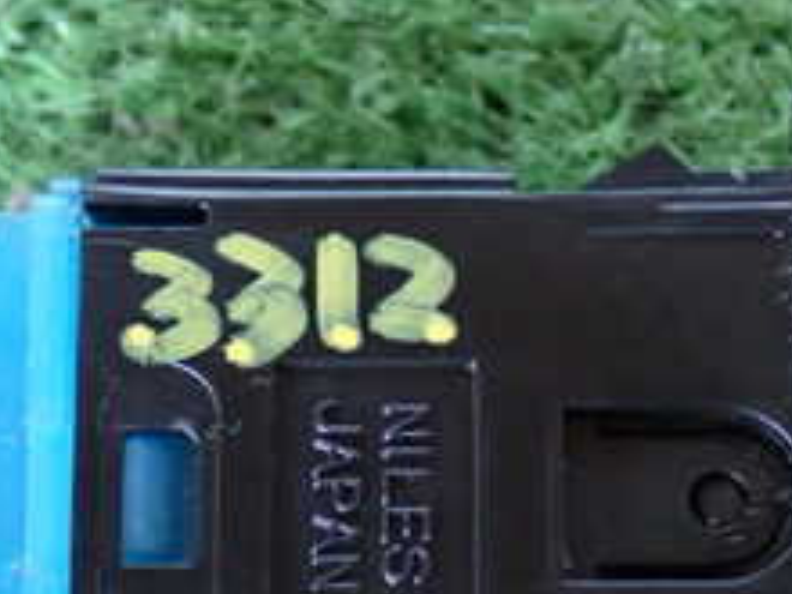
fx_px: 3363
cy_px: 486
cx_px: 400
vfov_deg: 10.1
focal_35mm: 147
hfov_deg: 13.4
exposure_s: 1/20
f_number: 3.3
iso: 800
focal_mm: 9.65
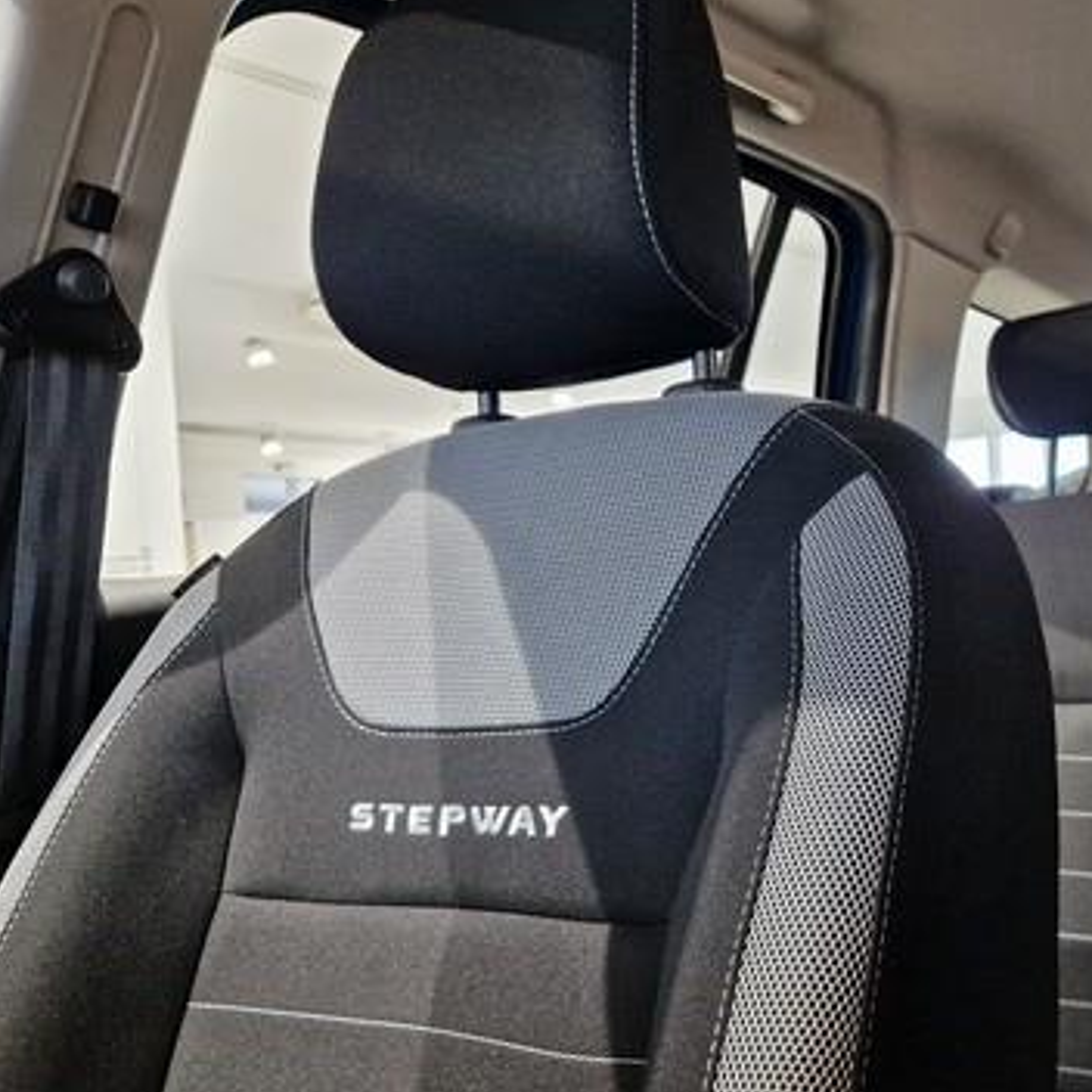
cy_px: 620
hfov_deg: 42.8
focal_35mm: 37
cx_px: 881
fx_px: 1321
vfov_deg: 44.8
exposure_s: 1/100
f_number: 1.8
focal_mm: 5.4
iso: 640
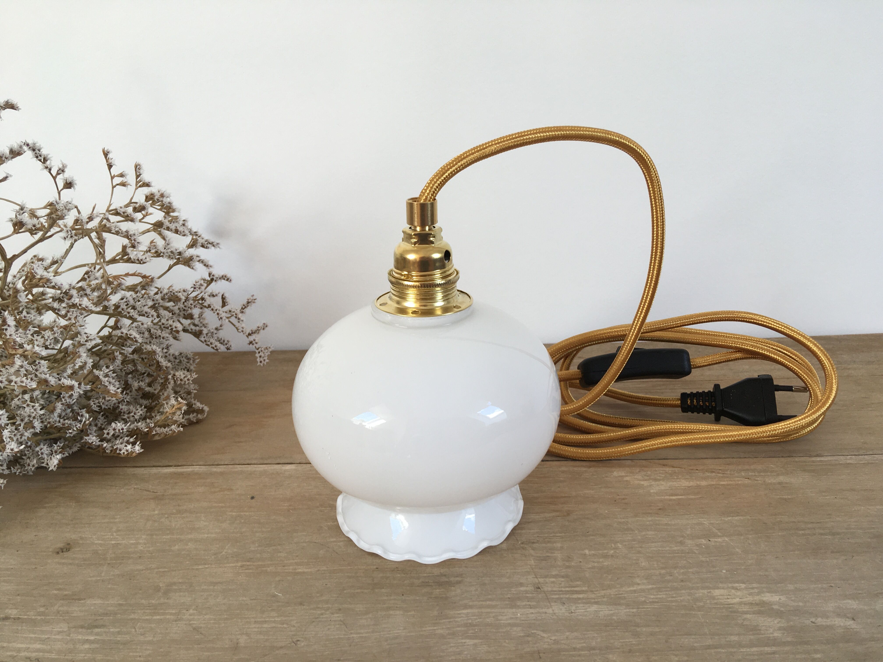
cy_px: 331
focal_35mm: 29
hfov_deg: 61.7
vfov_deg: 48.2
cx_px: 442
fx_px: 740
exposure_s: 1/50
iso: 25
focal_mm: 4.15
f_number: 2.2
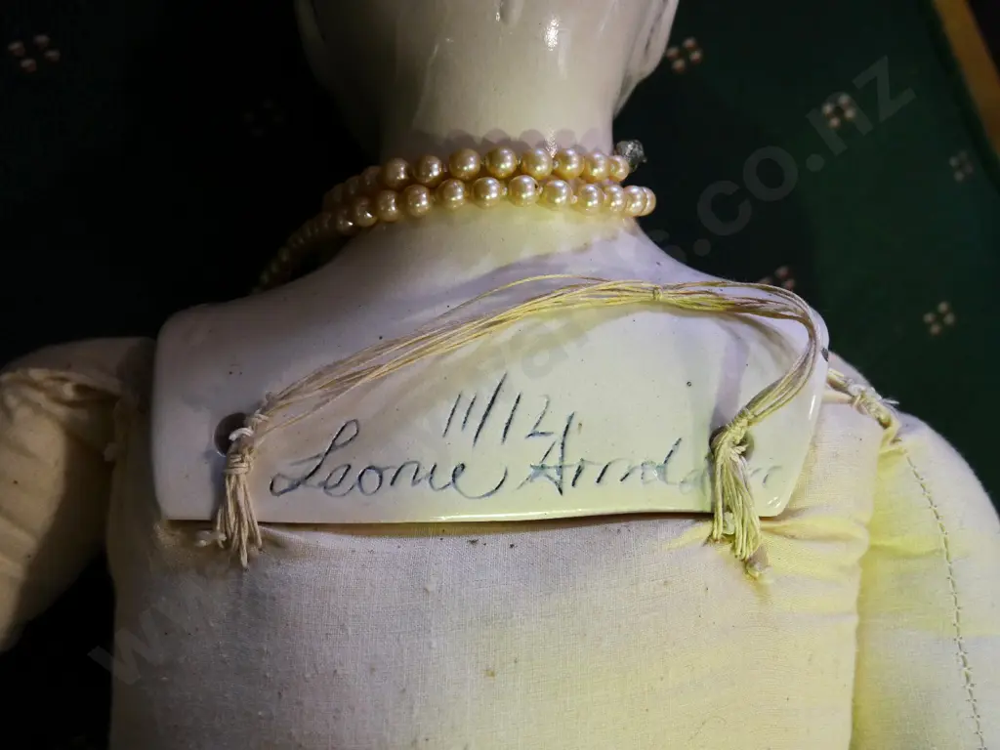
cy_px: 375
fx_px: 1156
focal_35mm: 40
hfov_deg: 46.8
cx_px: 500
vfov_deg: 36.0
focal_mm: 20
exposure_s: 1/60
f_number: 5.6
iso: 1600
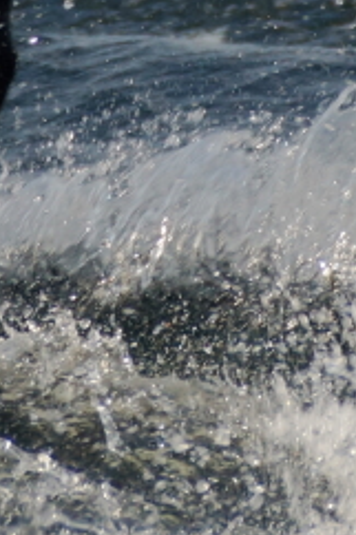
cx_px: -108
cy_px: 2
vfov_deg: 1.3
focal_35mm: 1551
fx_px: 23038
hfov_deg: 0.9
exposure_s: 1/400
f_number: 6.3
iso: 250
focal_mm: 250
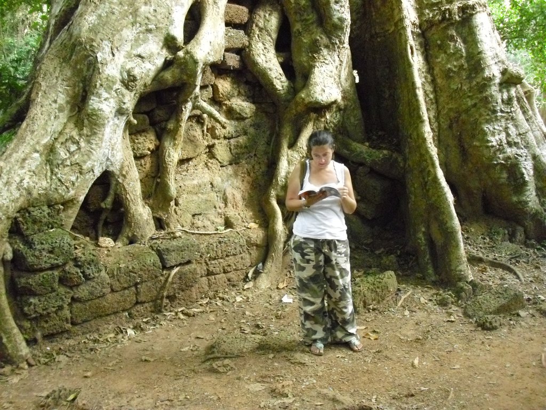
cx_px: 273
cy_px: 205
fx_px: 599
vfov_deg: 37.7
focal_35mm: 38
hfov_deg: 49.0
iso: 800
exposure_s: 1/125
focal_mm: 6.2
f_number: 2.8
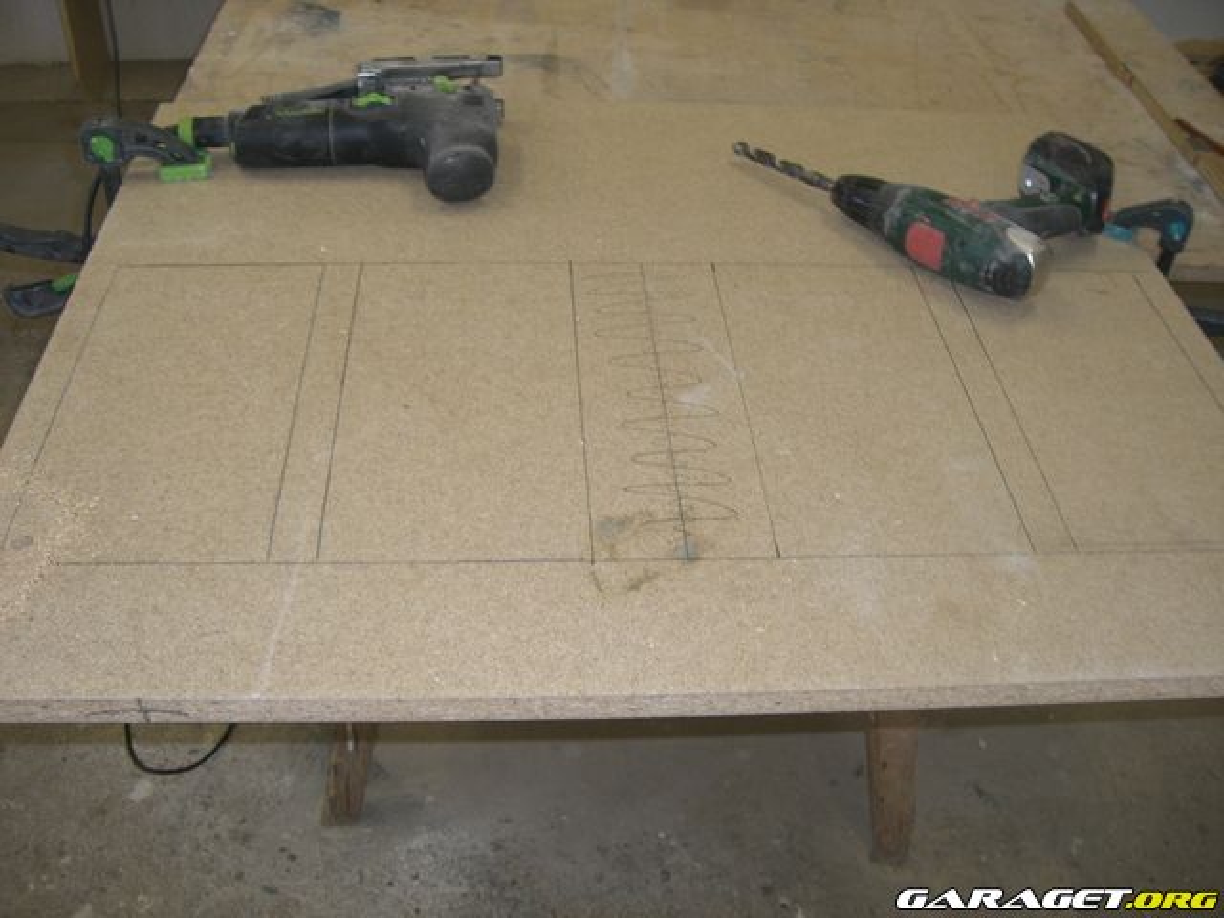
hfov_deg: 49.0
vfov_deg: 37.7
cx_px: 612
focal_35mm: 38
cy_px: 459
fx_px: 1344
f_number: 2.7
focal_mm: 6.2
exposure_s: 1/60
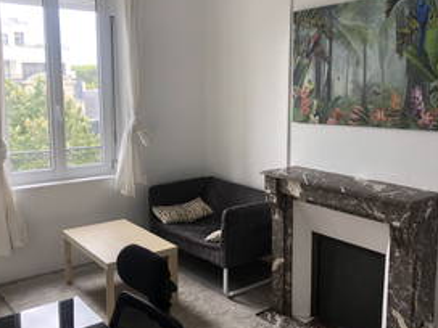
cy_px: 158
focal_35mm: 37
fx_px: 468
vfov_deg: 38.7
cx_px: 217
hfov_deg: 50.1
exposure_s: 1/120
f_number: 1.8
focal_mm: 4
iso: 64
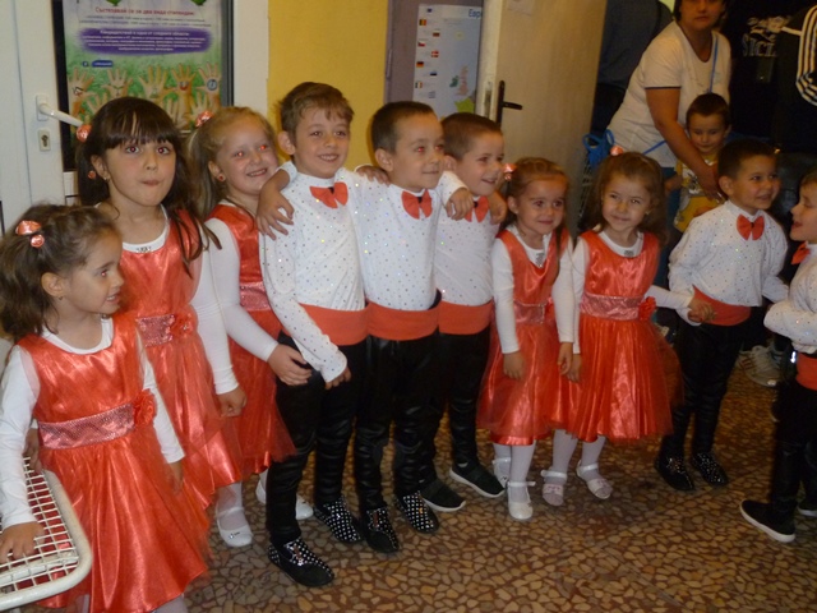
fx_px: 802
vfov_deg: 41.8
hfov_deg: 54.0
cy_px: 306
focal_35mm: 34
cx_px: 408
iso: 320
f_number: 3.2
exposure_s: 1/30
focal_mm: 6.1
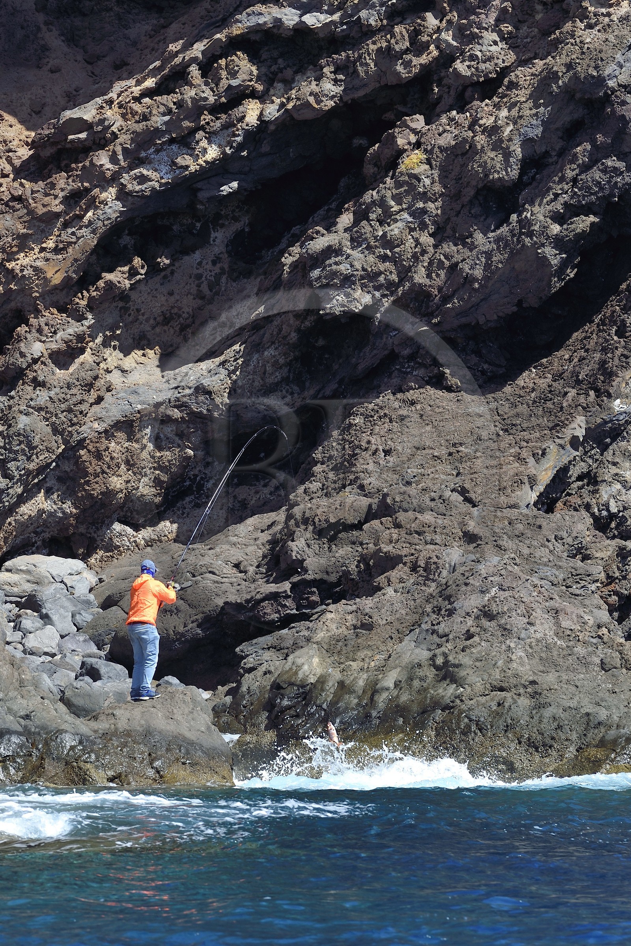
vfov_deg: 15.2
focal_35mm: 135
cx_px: 316
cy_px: 473
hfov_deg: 10.2
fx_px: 3549
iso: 400
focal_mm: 135
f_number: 7.1
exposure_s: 1/800
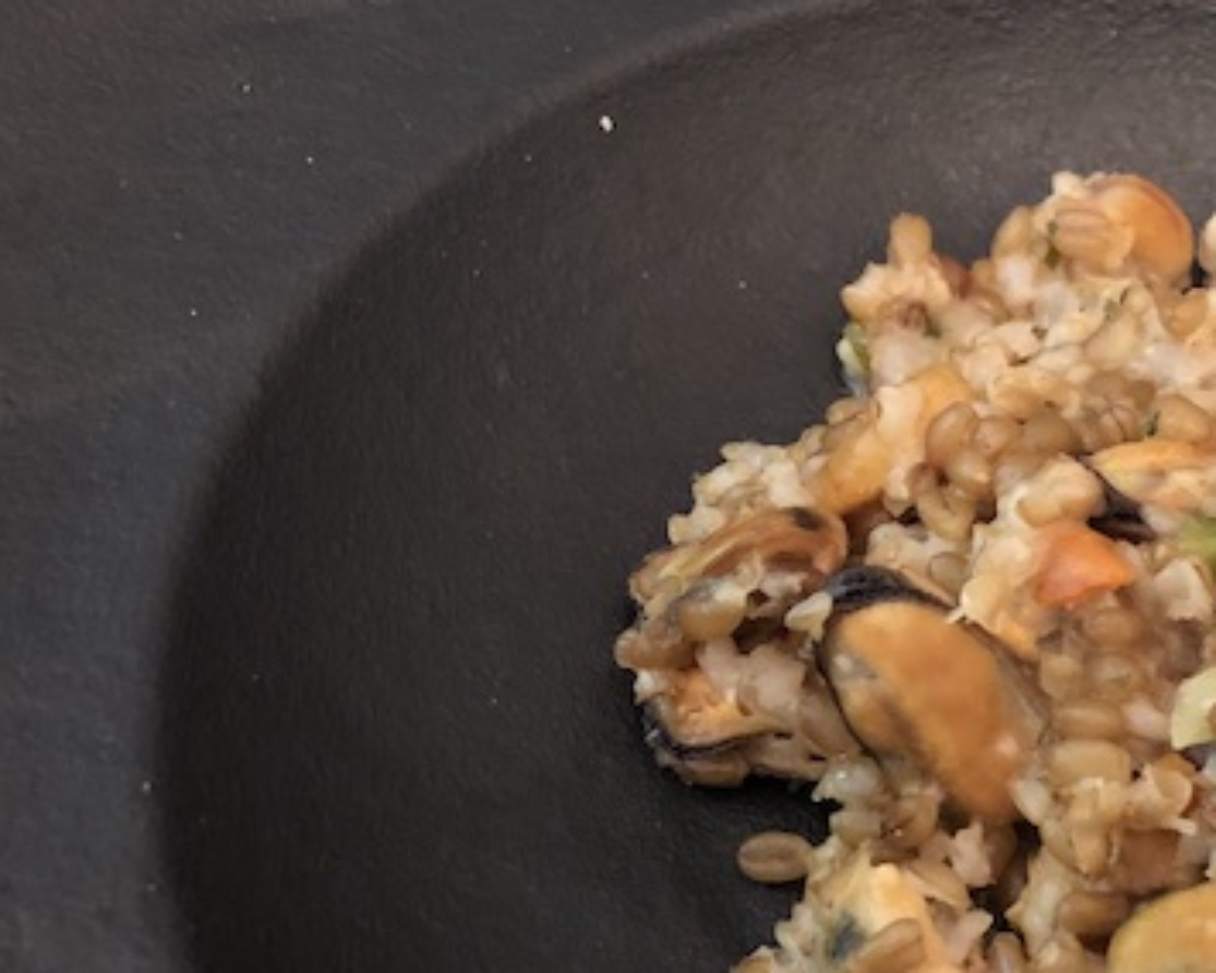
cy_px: 668
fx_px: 1799
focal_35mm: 50
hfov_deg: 35.6
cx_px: 1038
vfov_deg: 30.0
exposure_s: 1/4
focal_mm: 3.99
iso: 125
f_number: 1.8
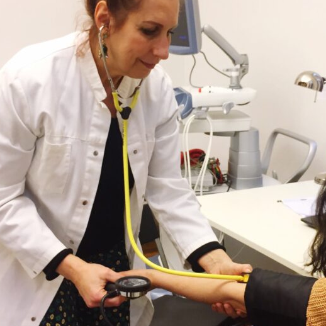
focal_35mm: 56
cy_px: 164
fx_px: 597
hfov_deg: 30.5
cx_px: 196
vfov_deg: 30.6
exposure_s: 1/33
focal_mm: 4.15
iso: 50
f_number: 2.2
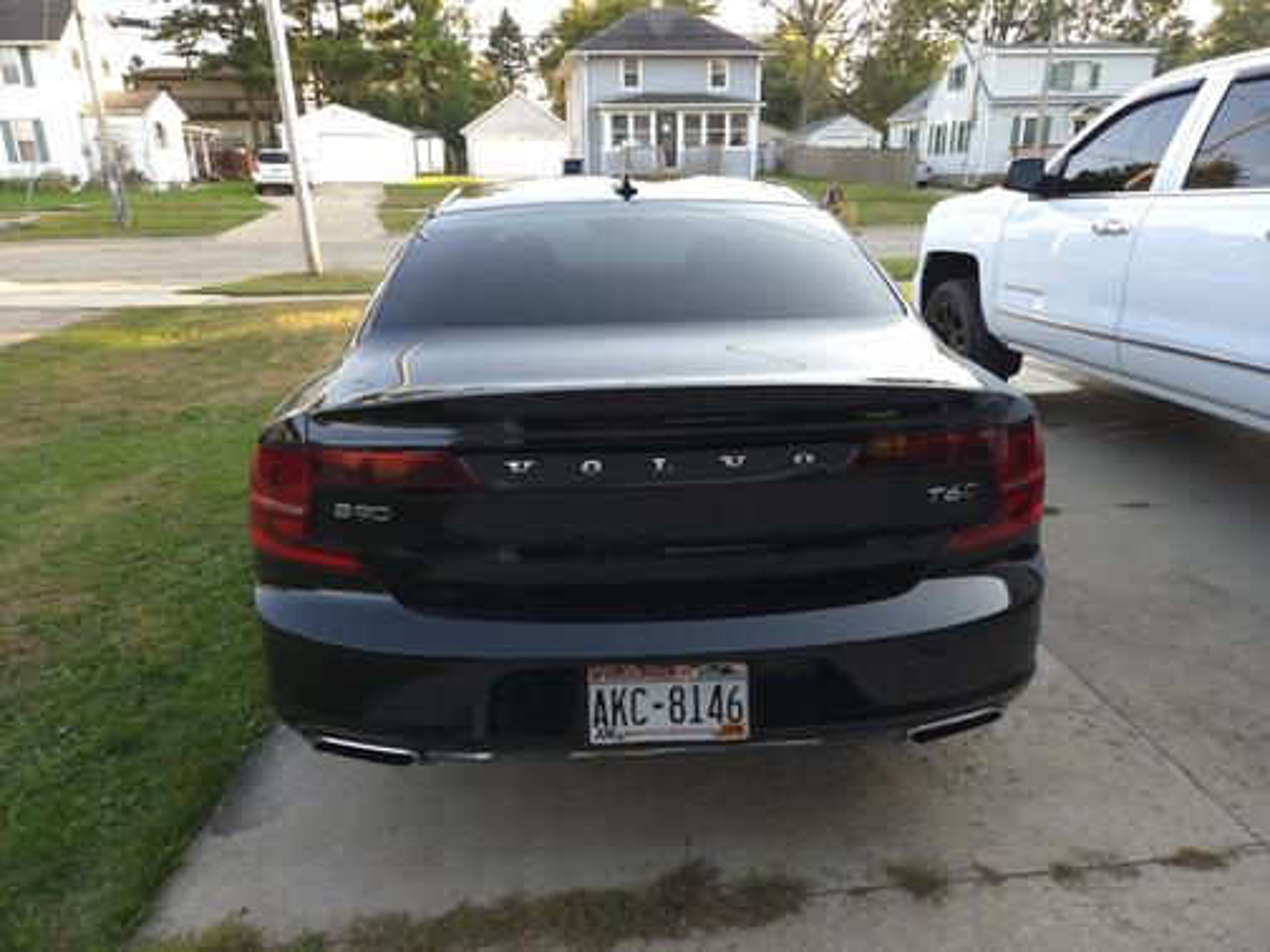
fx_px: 844
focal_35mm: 23
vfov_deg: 58.9
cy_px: 476
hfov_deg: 73.9
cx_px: 635
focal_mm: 5.4
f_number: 1.8
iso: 50
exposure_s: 1/120
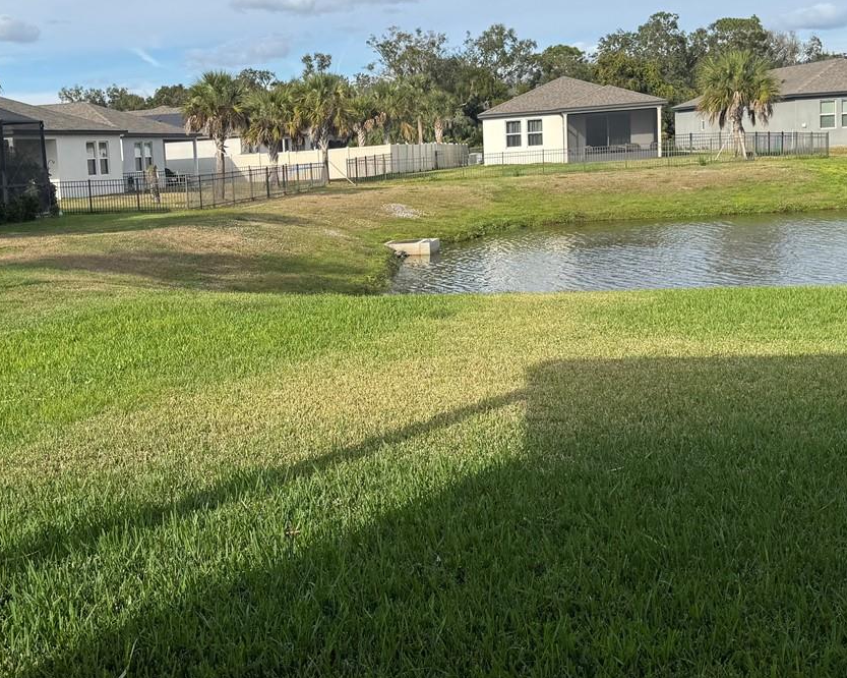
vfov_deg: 33.3
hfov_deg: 40.5
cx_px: 266
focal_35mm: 45
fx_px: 1128
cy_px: 267
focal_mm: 6.76
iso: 80
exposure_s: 1/3802
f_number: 1.78
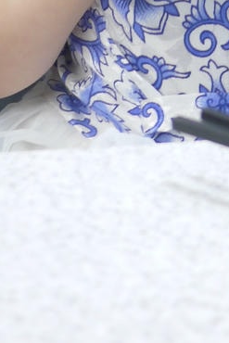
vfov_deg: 10.9
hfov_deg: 7.6
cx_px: 213
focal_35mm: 180
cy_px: -209
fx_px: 1716
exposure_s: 1/60
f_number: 1.7
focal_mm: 20
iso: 200
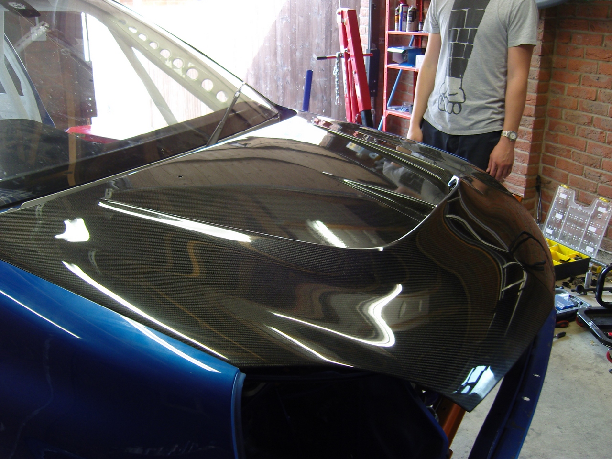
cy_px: 230
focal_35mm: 34
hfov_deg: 54.0
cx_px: 306
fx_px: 601
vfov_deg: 41.8
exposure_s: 1/40
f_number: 2.8
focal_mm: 7.3
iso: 125
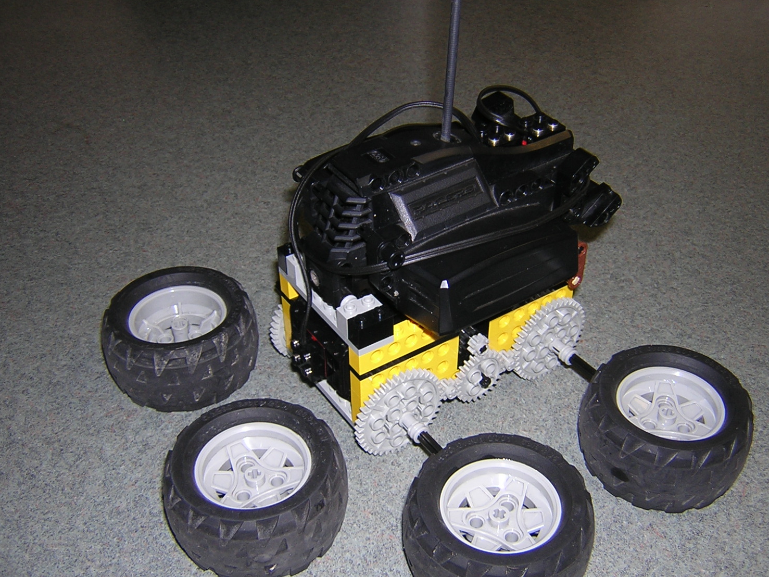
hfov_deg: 47.8
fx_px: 866
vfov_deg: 36.8
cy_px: 297
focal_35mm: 39
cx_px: 407
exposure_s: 1/60.1
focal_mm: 4.7
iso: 100
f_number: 2.6
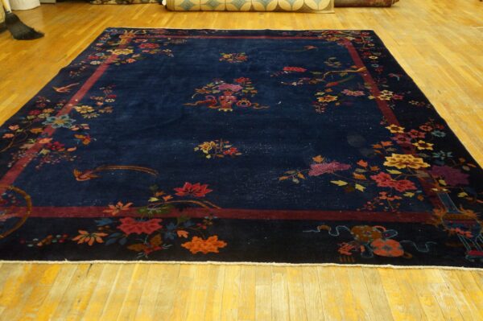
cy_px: 160
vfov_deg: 36.8
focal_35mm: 36
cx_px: 242
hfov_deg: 53.2
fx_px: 483
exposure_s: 1/100
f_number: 4
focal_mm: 24
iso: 3200
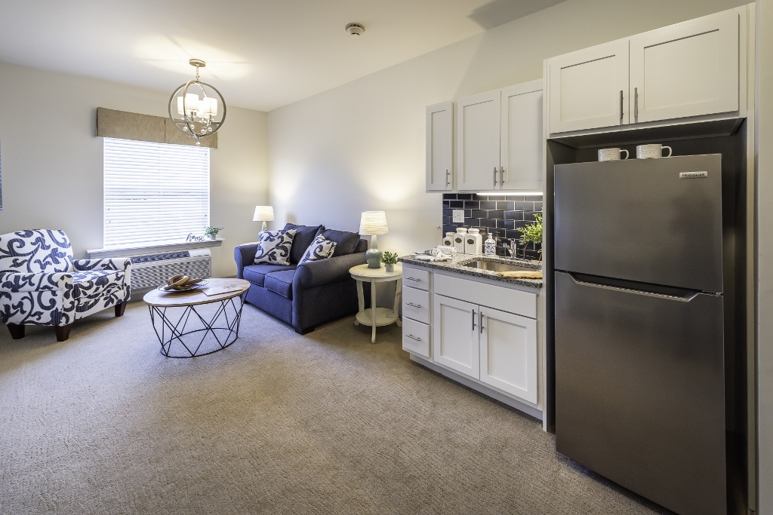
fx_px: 301
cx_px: 386
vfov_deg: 81.2
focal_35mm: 14
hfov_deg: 104.2
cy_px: 258
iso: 800
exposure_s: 1/50
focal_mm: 14
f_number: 6.3
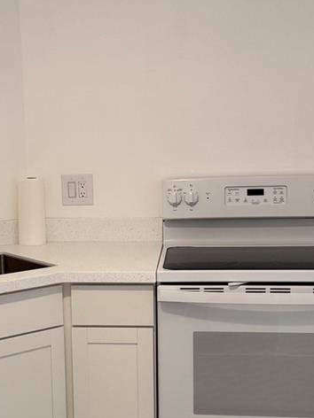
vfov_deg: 31.6
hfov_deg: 24.0
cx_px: 122
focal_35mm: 61
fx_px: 738
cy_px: 259
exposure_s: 1/120
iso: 160
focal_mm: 6.76
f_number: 1.78
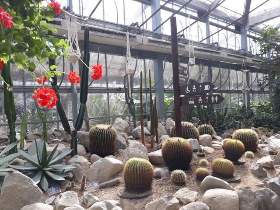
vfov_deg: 51.4
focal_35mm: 27
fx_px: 218
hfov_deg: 65.3
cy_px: 105
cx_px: 140
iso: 40
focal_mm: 3.71
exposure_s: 1/231
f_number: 1.7
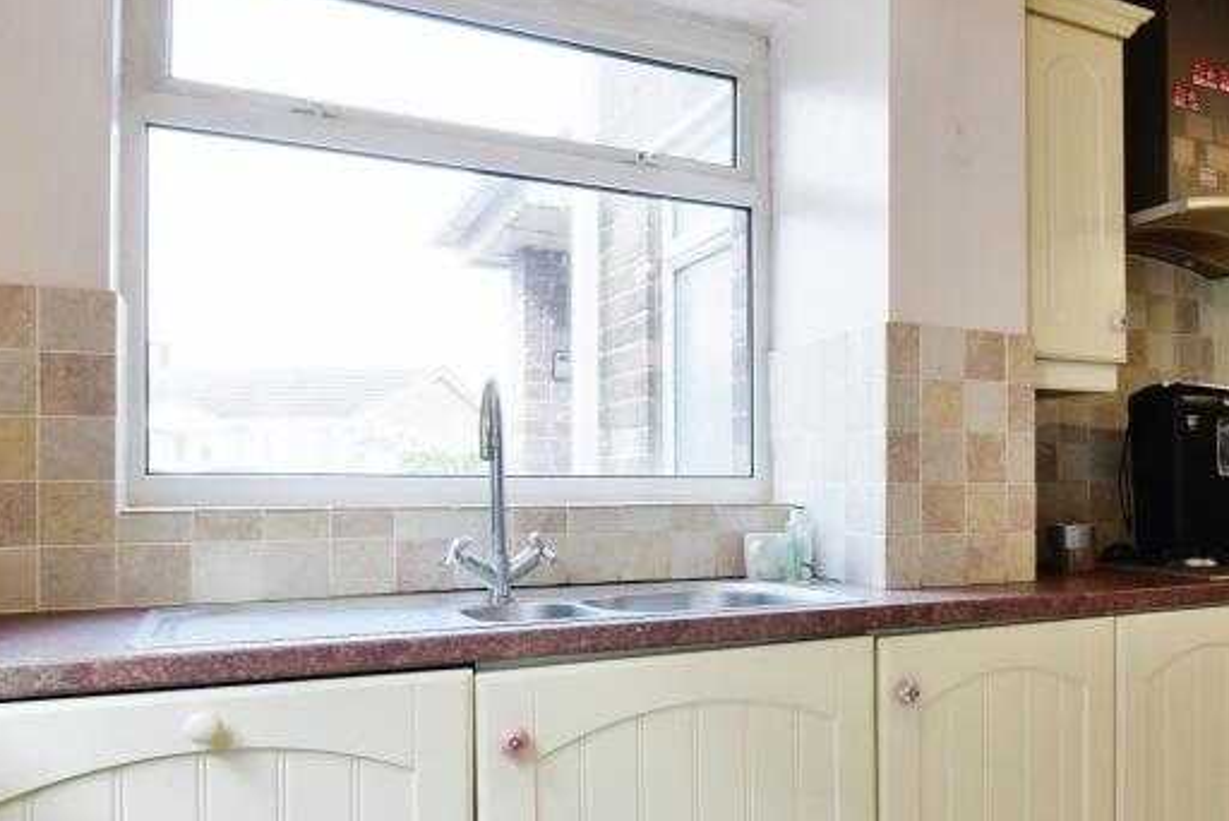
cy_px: 455
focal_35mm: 30
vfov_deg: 43.6
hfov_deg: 58.3
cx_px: 941
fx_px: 1025
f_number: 8
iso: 640
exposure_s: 1/20
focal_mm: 10
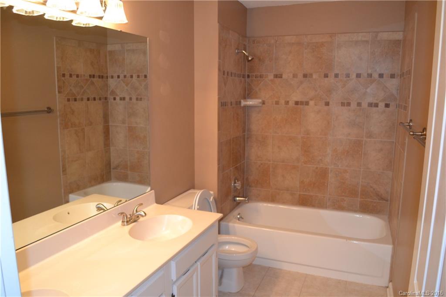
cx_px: 223
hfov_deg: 67.4
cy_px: 148
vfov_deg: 47.9
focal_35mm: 27
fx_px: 334
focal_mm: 18
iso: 900
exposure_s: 1/60
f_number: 3.5
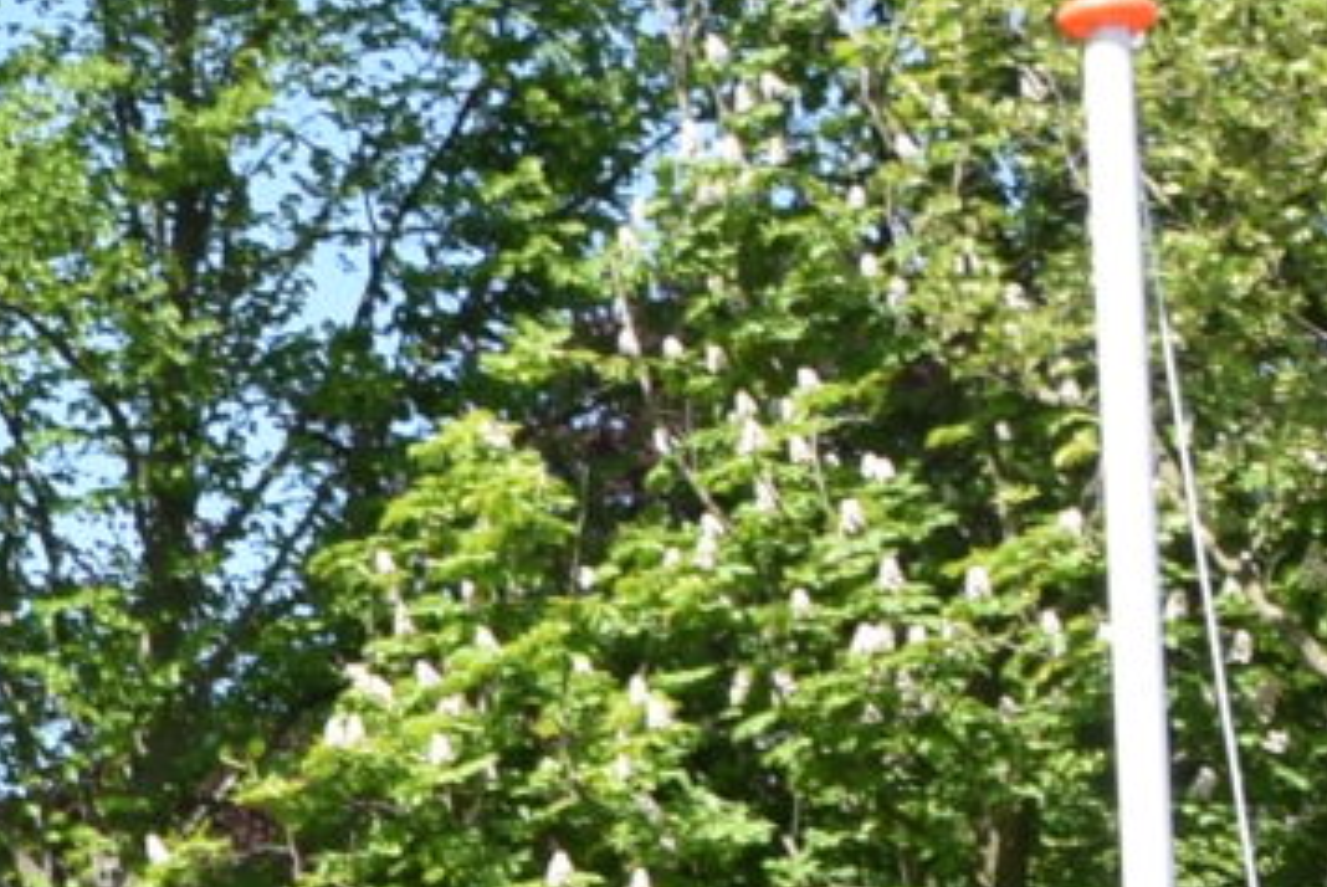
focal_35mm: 237
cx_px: -1756
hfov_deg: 8.1
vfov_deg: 5.7
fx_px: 8743
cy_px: 1817
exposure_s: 1/250
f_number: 8
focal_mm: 22
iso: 200
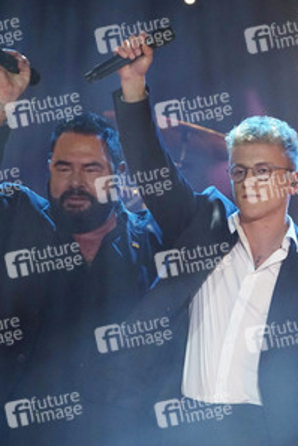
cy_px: 223
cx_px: 153
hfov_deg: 1.8
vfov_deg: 2.6
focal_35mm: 784
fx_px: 9723
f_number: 6.3
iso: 4000
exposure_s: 1/400
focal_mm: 518
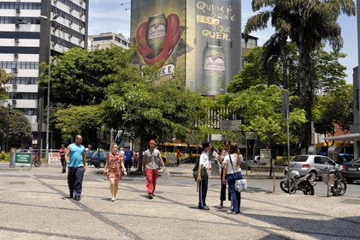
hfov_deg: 46.4
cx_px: 180
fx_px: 420
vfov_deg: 31.8
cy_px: 120
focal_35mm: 42
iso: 100
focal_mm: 28
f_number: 7.6
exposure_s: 1/125
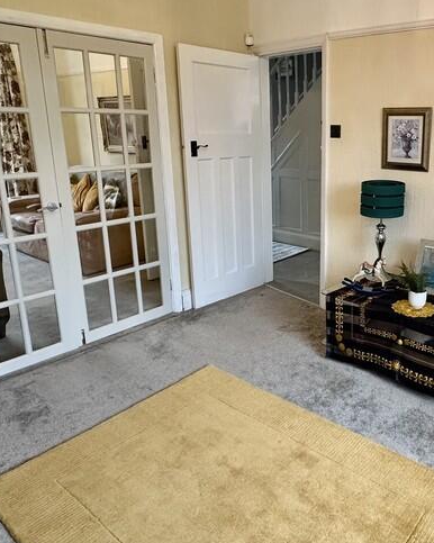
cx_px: 326
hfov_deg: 48.0
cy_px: 245
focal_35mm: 29
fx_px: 466
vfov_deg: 60.3
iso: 250
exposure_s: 1/100
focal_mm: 2.22
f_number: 2.2
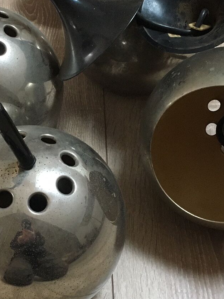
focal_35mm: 70
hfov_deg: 20.9
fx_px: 604
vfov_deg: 27.8
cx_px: 73
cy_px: 160
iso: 200
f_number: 2.2
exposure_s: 1/25
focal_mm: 4.15
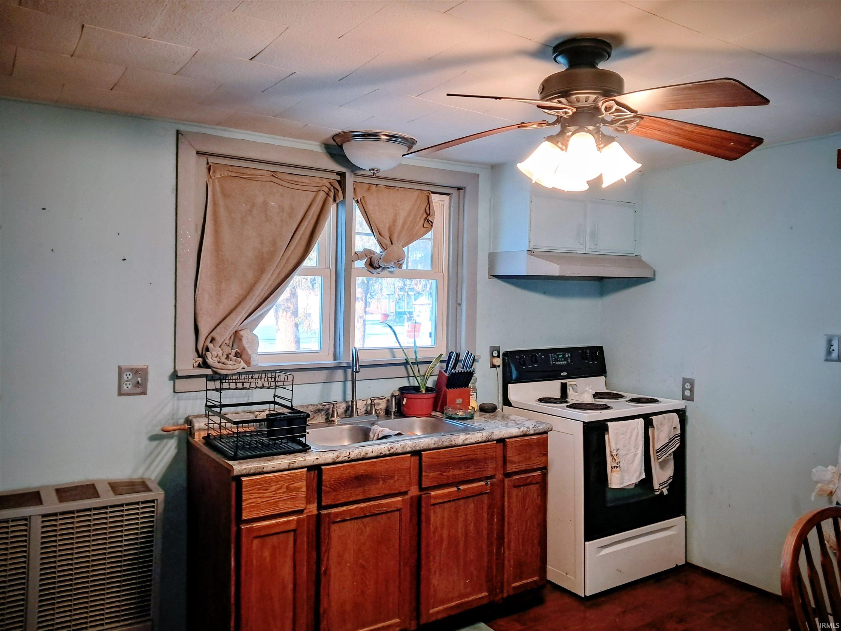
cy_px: 316
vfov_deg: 51.4
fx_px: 656
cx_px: 420
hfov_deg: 65.3
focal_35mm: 27
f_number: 1.8
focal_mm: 4
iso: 200
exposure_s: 1/50
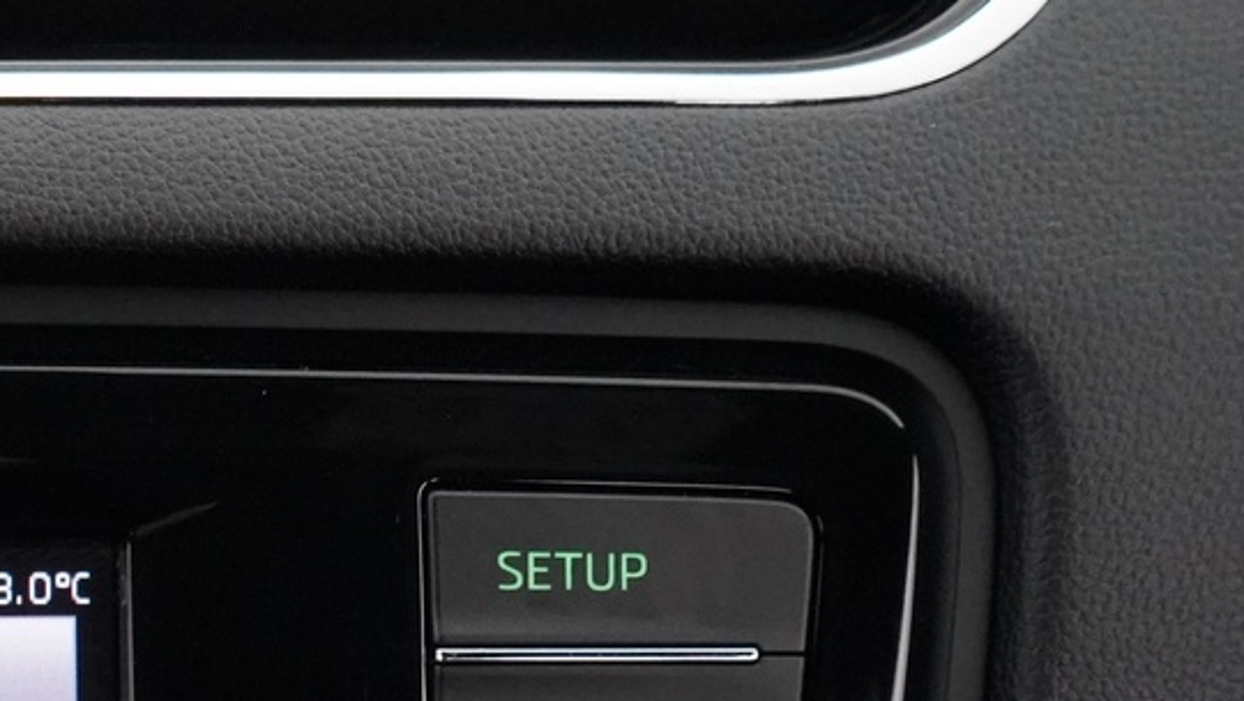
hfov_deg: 21.6
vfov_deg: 13.3
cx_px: -424
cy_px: 892
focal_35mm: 88
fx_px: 2903
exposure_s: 1/50
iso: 12800
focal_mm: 28
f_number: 6.3
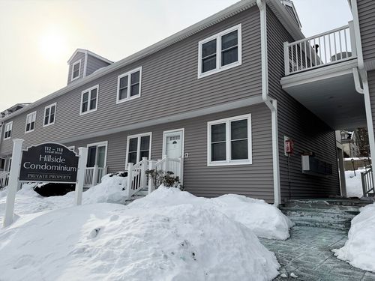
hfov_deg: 71.6
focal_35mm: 24
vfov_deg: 56.8
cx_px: 188
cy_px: 140
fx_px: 260
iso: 125
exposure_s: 1/9091
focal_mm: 6.76
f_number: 1.78
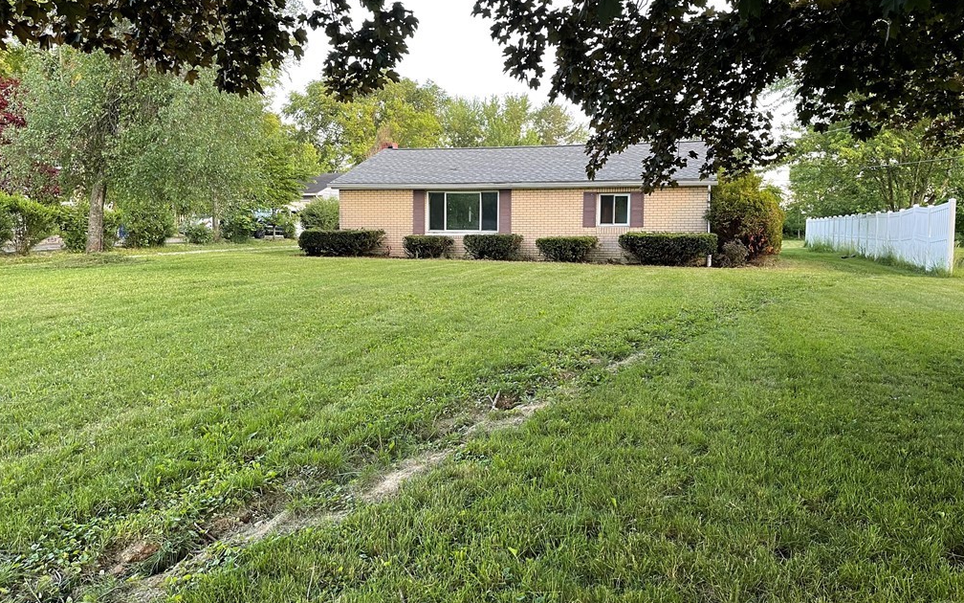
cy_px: 292
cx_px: 484
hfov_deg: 66.5
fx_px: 736
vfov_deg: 44.5
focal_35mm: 28
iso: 125
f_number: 1.6
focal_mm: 5.1
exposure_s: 1/66
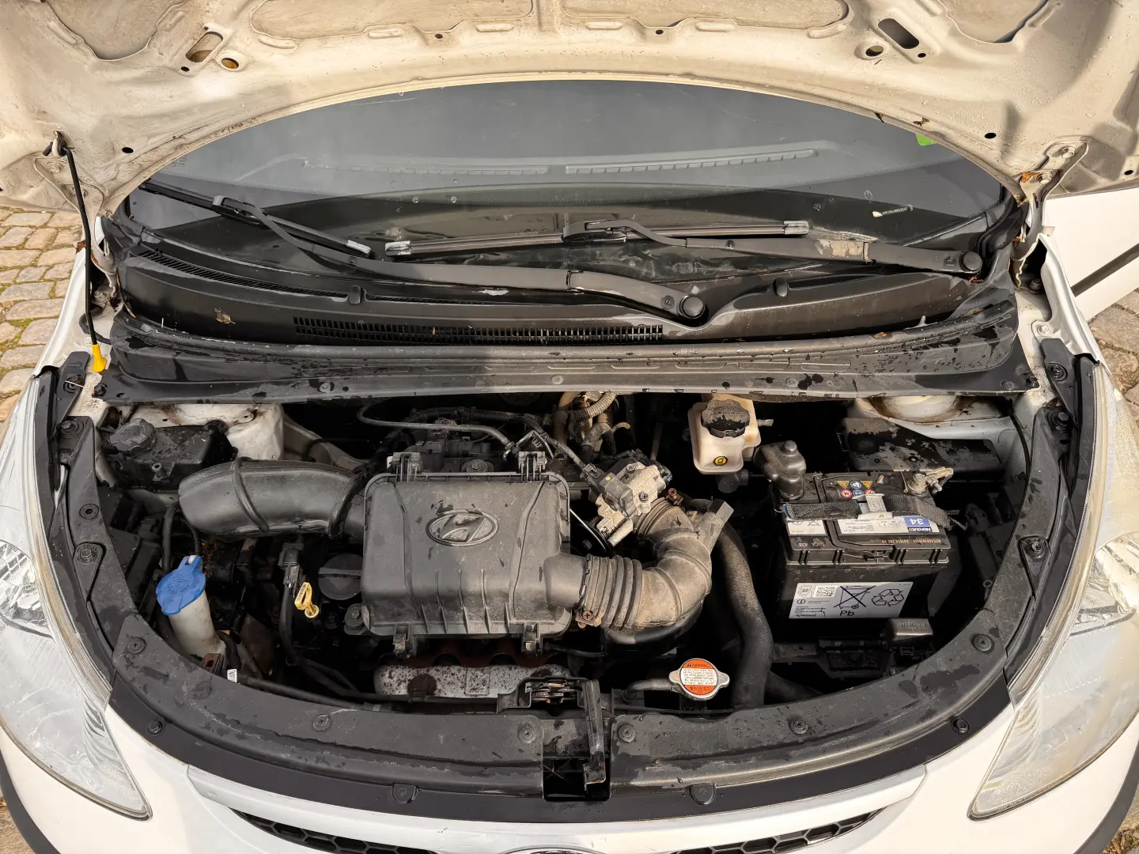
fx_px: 790
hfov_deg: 71.6
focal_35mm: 24
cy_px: 427
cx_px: 570
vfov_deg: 56.8
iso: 80
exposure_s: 1/609
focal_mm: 6.76
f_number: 1.78
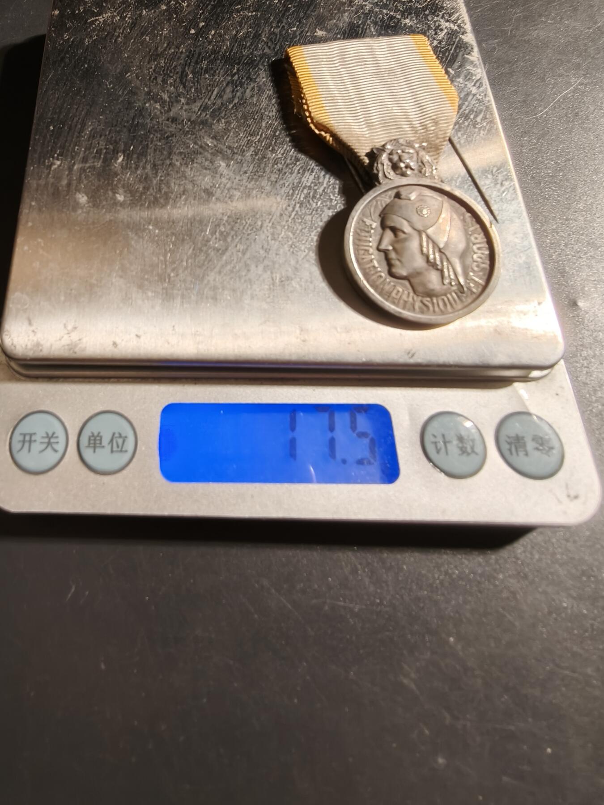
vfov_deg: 73.9
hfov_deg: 58.9
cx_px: 302
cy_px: 402
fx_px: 535
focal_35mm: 23
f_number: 2
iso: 250
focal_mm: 2.32
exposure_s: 1/100
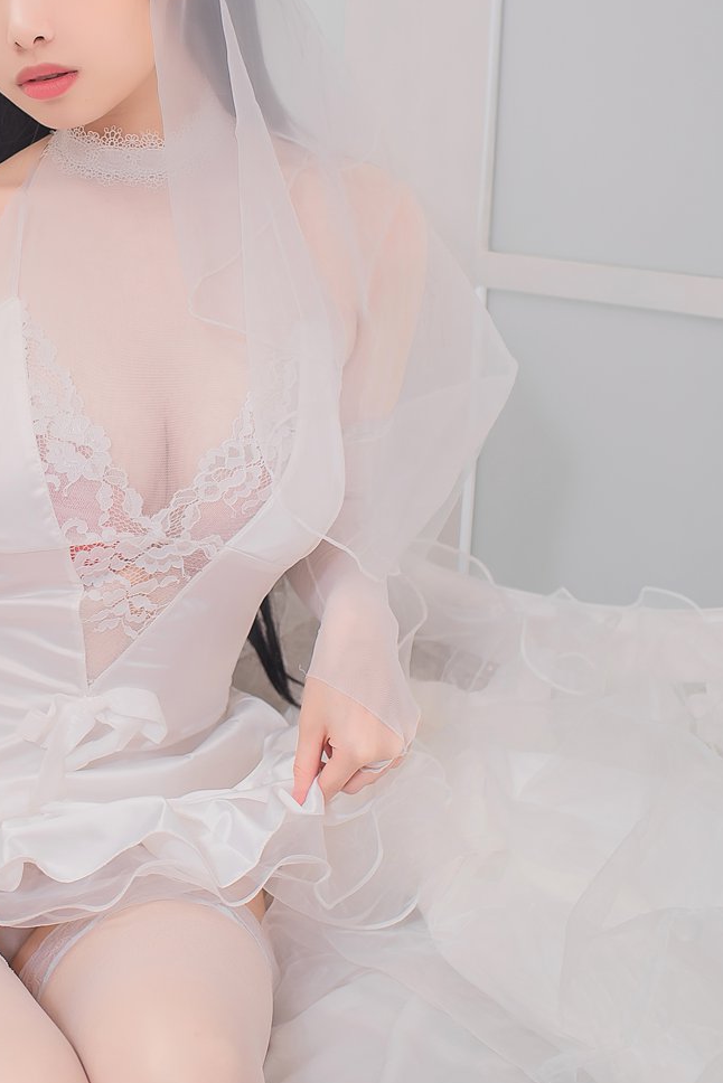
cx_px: 121
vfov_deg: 30.8
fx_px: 1957
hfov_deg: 20.6
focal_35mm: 65
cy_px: 423
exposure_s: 1/125
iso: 125
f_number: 3.2
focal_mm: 35
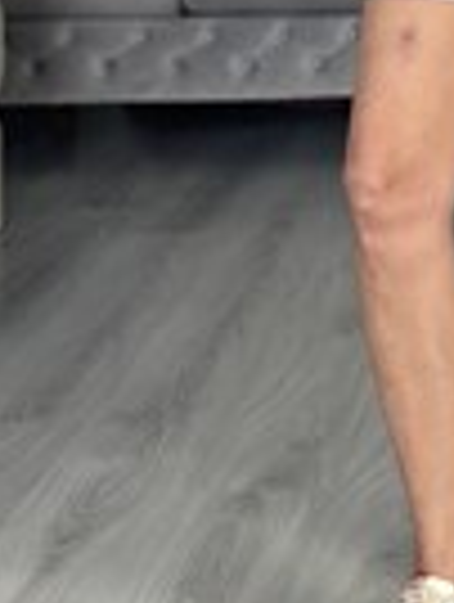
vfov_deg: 10.7
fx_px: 3155
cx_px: 485
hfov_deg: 8.2
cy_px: -153
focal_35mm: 181
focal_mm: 6.86
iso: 200
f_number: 1.78
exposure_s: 1/60
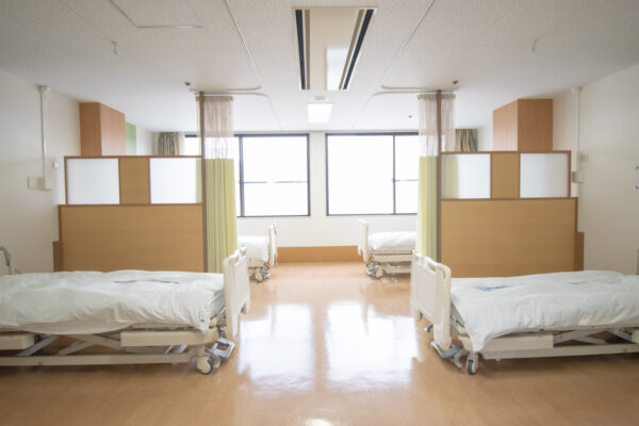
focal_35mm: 21
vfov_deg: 59.5
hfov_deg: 81.2
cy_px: 213
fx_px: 373
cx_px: 320
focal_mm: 14
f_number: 5
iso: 1600
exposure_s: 1/80
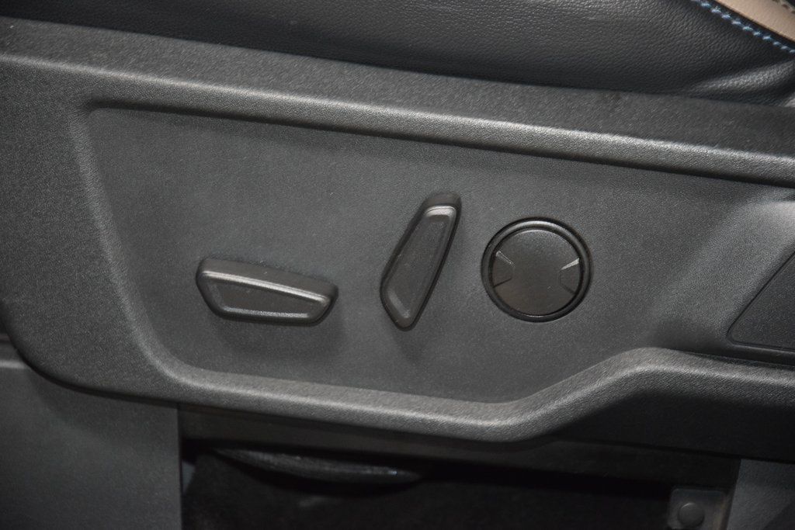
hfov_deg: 19.5
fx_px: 2319
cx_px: 398
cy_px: 265
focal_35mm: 105
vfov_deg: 13.0
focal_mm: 70
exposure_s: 1/40
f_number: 4.5
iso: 2800
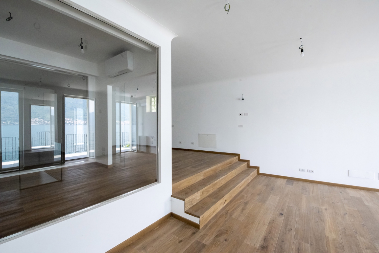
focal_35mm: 15
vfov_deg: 77.4
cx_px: 190
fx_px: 158
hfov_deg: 100.4
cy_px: 126
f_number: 11
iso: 4000
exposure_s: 1/250
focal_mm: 15
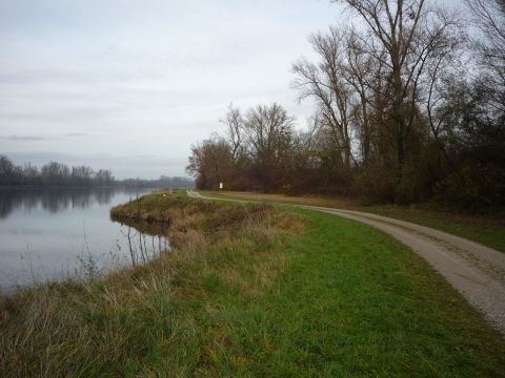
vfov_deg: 44.2
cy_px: 189
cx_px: 252
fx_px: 467
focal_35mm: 32
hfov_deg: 56.8
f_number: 4
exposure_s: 1/400
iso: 100
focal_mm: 5.2
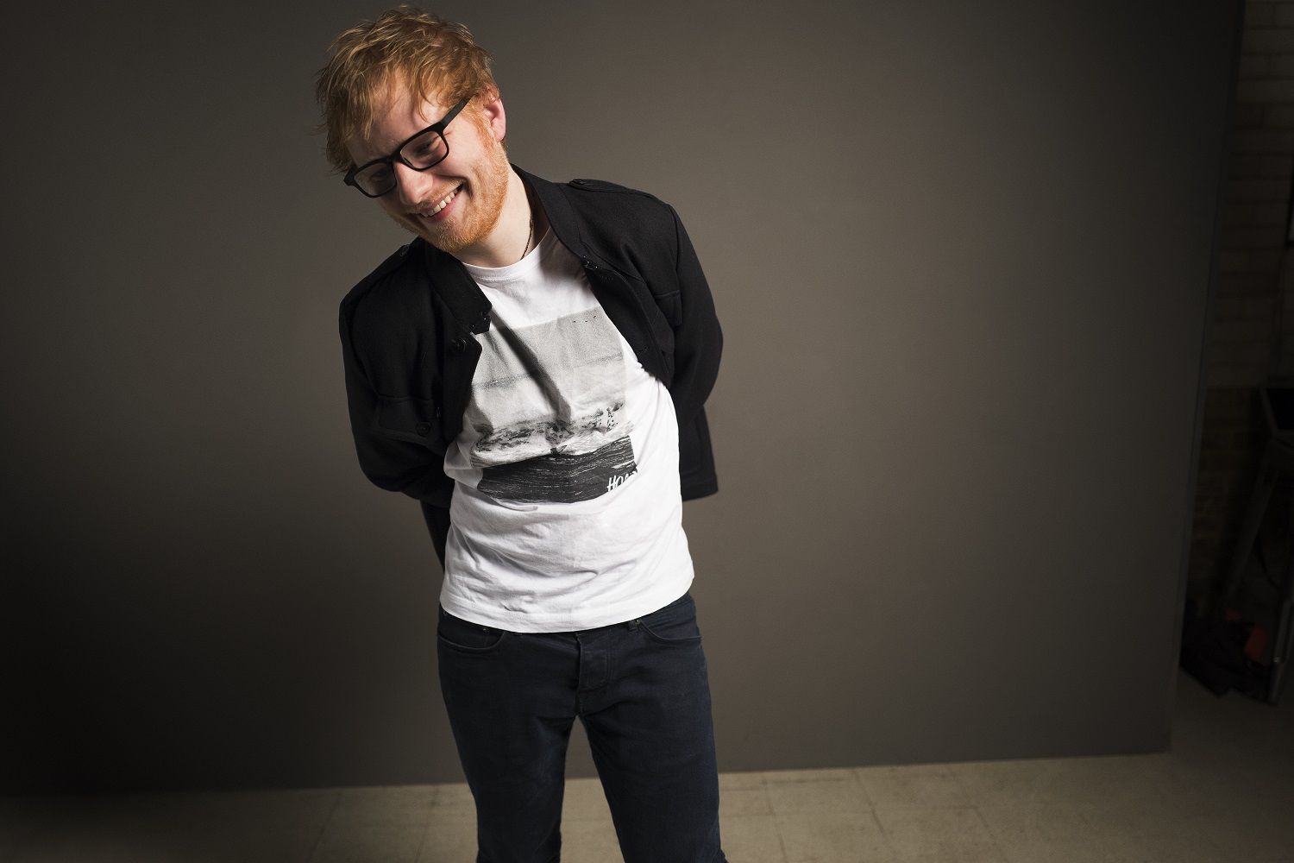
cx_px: 647
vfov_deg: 46.4
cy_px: 432
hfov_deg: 65.5
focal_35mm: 28
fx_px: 1006
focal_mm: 28
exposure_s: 1/1000
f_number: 2
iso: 800
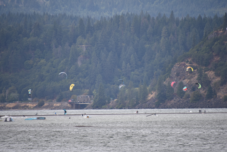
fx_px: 1892
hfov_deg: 6.9
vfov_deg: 4.6
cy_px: 76
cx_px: 114
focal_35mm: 300
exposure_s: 1/640
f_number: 5.6
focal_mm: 300
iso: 320
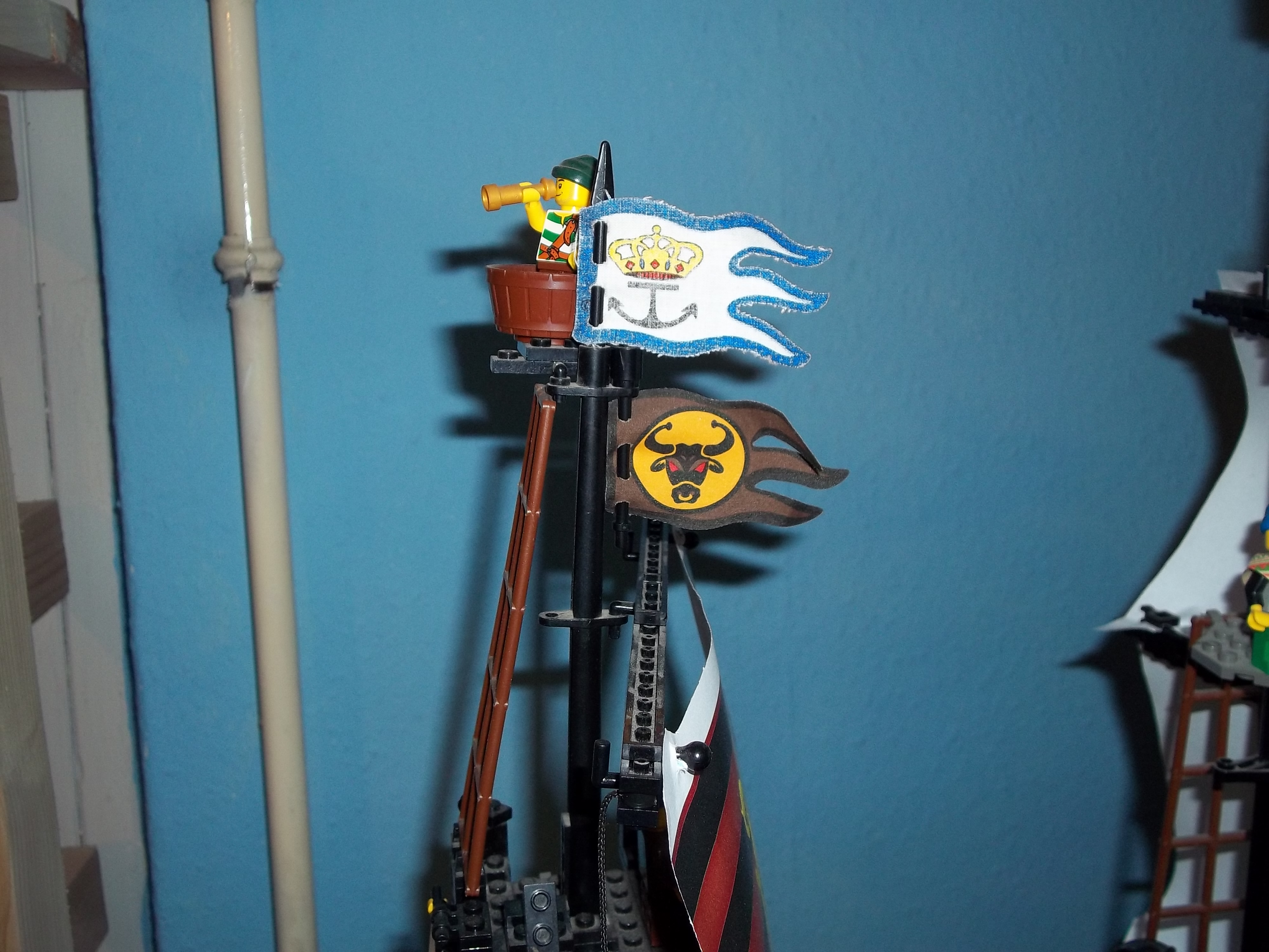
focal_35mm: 40
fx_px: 1466
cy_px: 476
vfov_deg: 36.0
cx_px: 634
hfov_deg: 46.8
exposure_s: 1/40
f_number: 3.2
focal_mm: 7.1
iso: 80
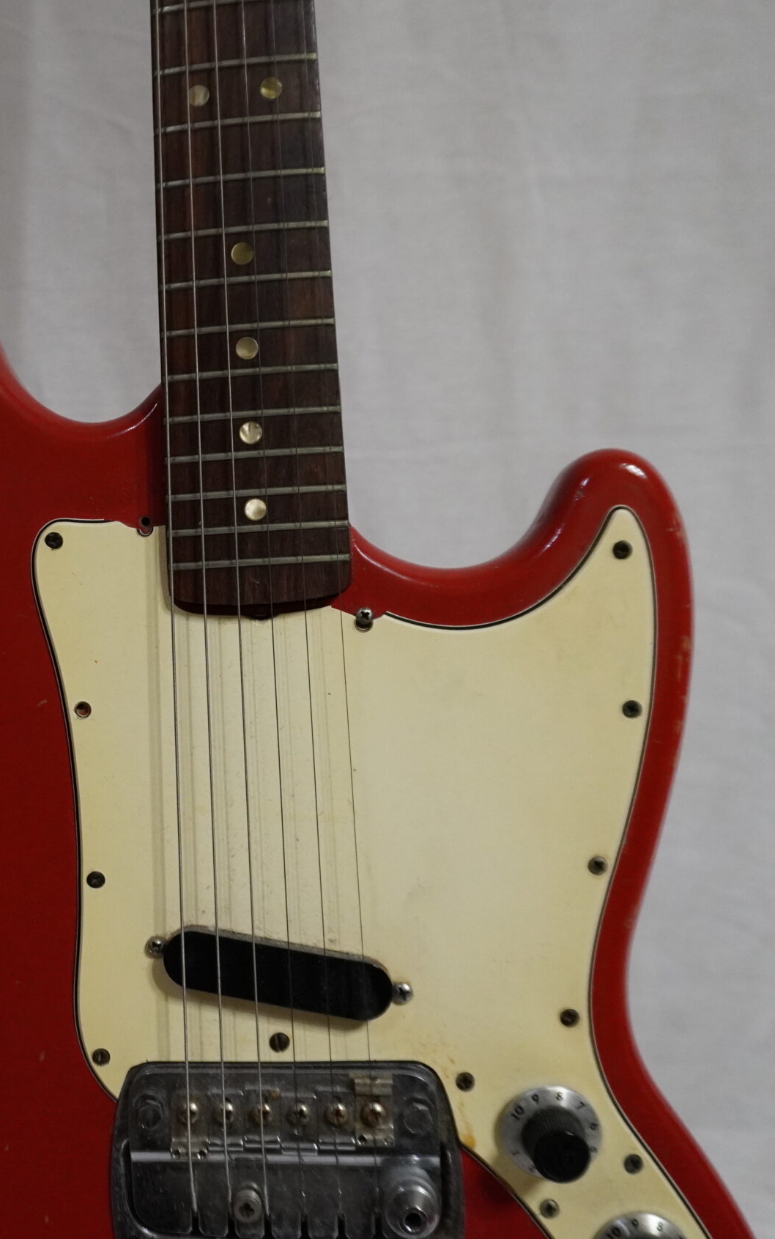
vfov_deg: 52.7
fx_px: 1250
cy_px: 622
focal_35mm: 37
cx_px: 130
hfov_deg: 33.2
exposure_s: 1/160
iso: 2000
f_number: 3.5
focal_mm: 16
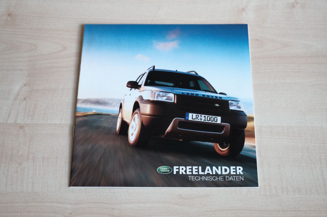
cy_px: 108
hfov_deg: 50.7
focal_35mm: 38
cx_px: 164
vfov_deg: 35.0
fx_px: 345
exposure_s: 1/340
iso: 6400
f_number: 5.6
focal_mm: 25.4
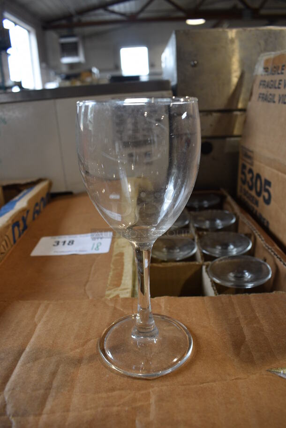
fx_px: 321
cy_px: 214
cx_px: 143
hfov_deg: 48.0
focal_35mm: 27
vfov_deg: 67.3
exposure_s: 1/60
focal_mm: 18
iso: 450
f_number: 5.6
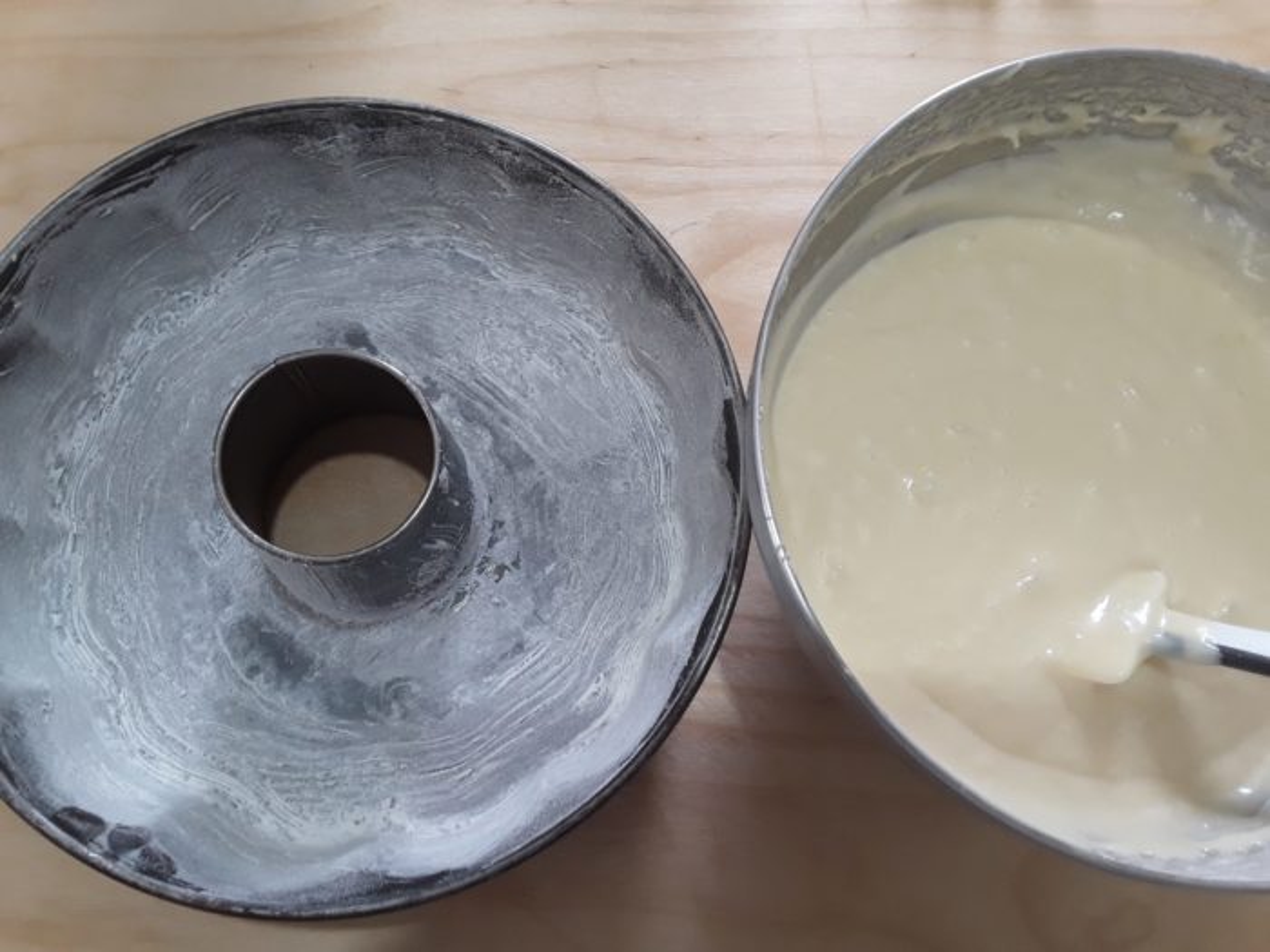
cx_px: 635
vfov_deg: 51.4
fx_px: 991
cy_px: 476
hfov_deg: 65.3
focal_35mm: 27
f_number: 1.9
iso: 64
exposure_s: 1/33
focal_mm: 2.91
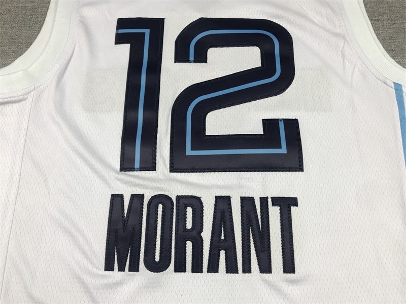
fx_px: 328
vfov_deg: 49.7
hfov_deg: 63.4
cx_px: 203
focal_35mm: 28
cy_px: 152
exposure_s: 1/100
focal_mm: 3.99
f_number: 1.8
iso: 25
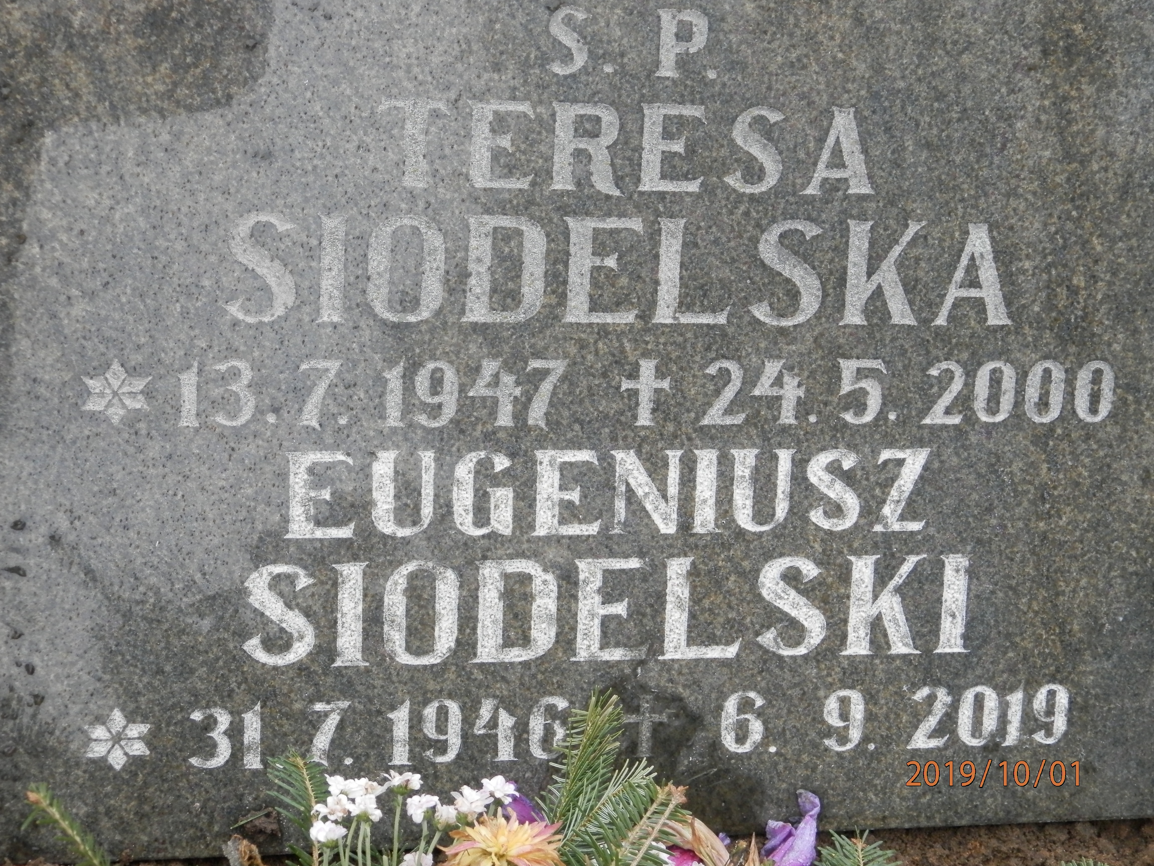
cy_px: 433
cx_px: 577
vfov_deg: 21.6
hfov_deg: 28.6
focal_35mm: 68
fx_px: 2267
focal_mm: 12.2
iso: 200
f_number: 4
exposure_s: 1/50
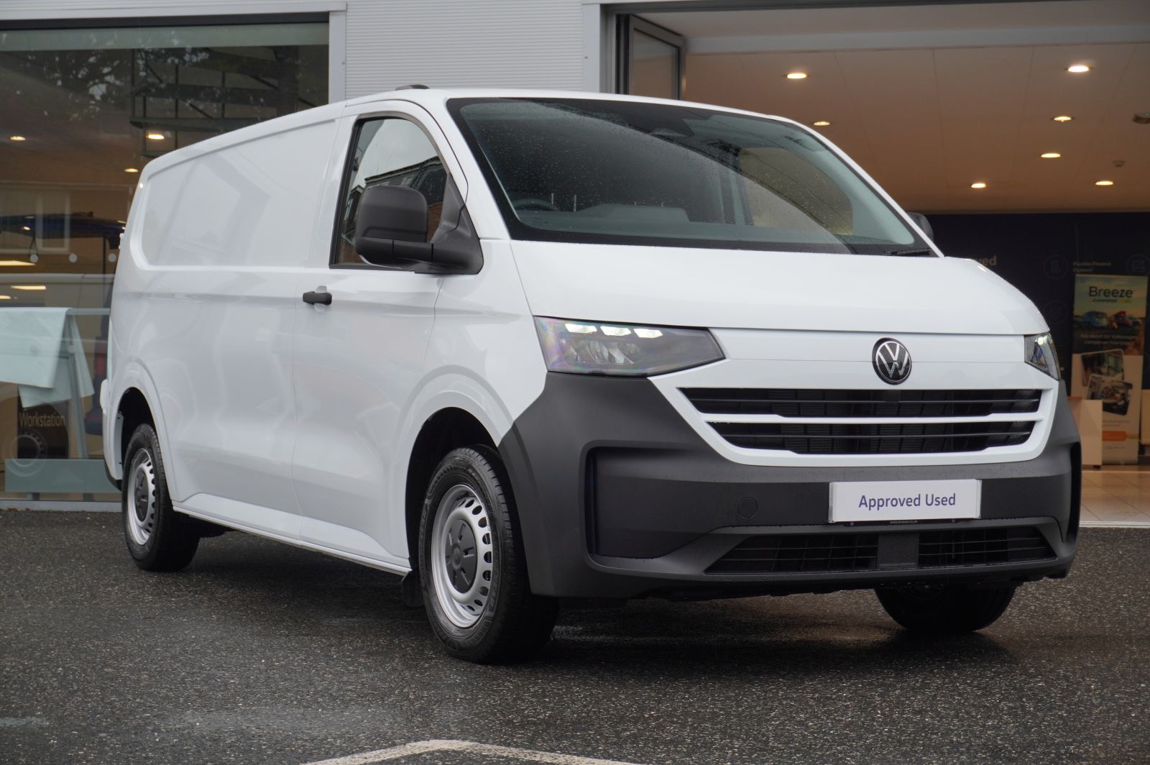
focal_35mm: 63
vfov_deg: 21.5
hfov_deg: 31.9
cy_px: 382
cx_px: 575
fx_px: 2011
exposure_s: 1/90
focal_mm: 42
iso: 250
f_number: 5.6
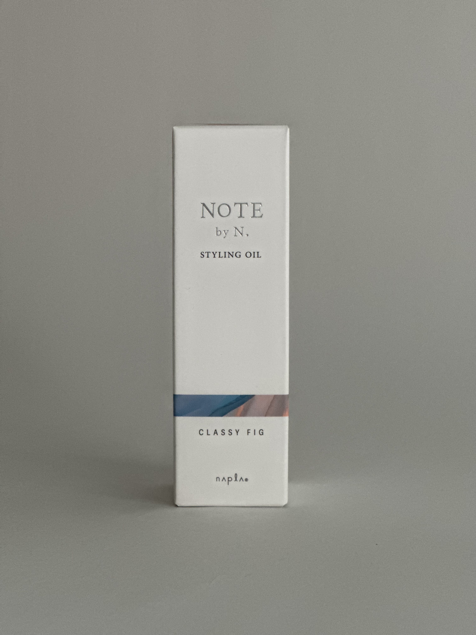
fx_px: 1412
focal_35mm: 77
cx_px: 238
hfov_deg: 19.1
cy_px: 318
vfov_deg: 25.3
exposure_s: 1/31
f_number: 2.8
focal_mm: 9
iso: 400
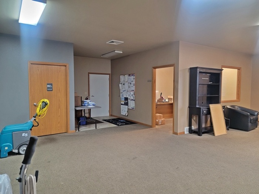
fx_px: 180
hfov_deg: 71.6
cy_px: 97
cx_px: 130
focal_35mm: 24
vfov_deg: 56.8
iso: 200
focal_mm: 6.7
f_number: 1.8
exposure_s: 1/40
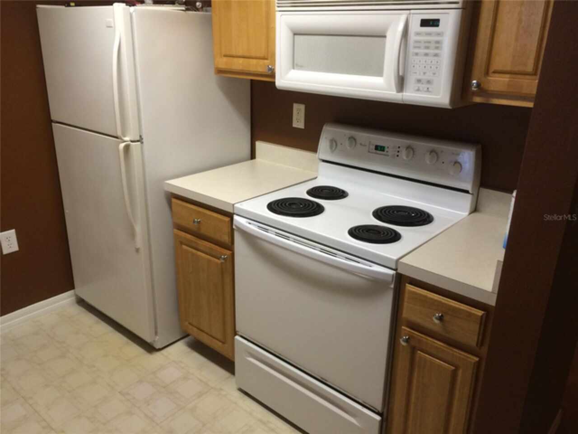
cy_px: 217
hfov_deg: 61.7
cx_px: 289
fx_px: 484
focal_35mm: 29
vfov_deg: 48.2
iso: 100
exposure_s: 1/30
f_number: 2.2
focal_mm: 4.15
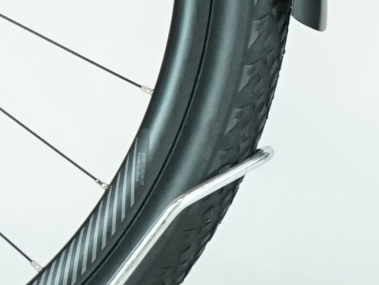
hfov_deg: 4.0
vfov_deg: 3.0
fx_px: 5344
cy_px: -408
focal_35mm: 488
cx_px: 650
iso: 1600
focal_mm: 60
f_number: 5
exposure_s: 1/200
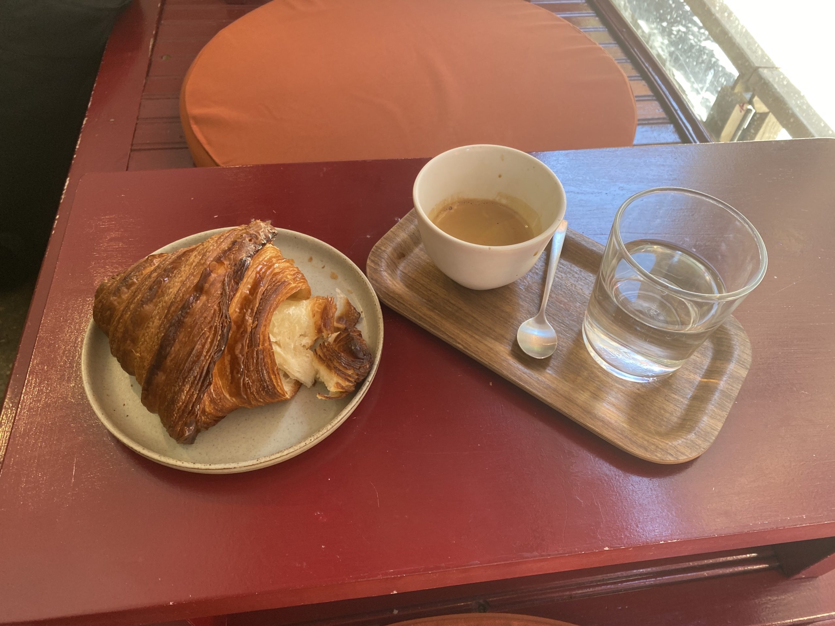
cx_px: 418
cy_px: 313
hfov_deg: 67.3
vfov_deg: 53.1
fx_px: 627
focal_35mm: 26
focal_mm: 4.25
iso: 125
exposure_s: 1/120
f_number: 1.8
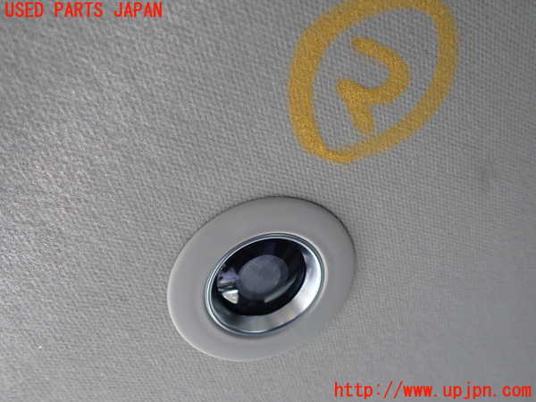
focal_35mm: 30
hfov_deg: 60.0
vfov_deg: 46.8
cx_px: 268
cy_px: 201
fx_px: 465
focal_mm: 5.4
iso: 100
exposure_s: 1/60
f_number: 2.3
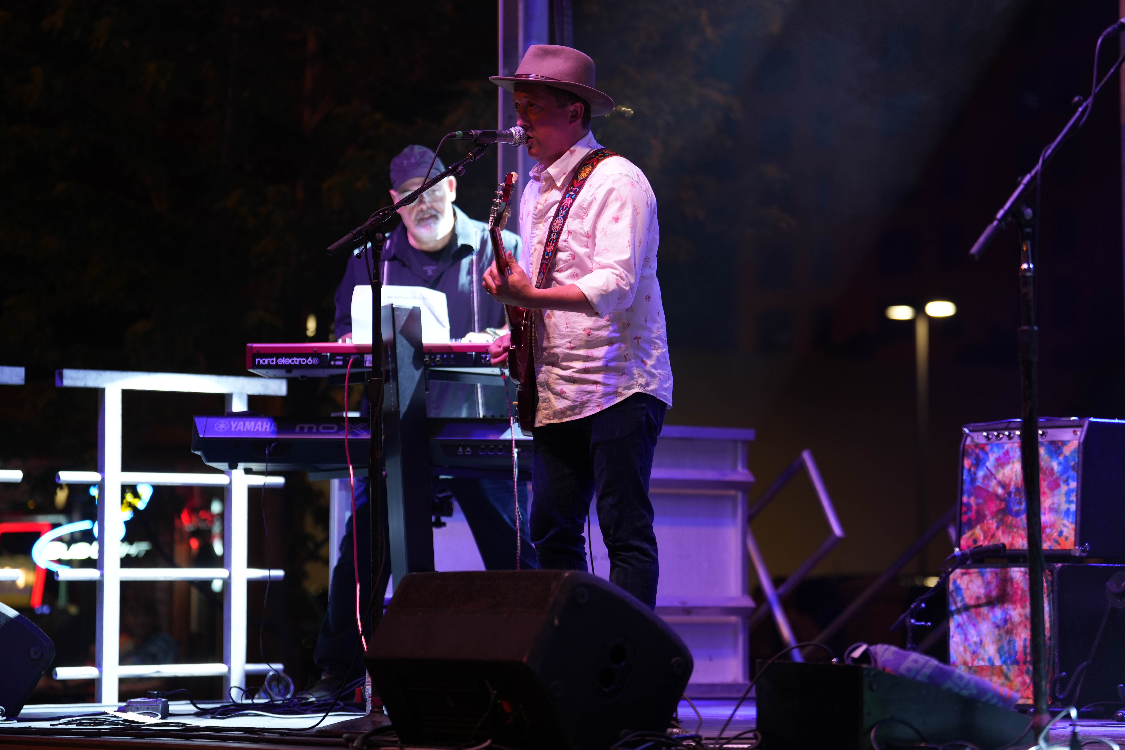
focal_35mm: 108
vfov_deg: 12.7
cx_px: 562
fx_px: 3375
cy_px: 375
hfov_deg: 18.9
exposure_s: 1/100
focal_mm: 108
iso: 640
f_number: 2.8
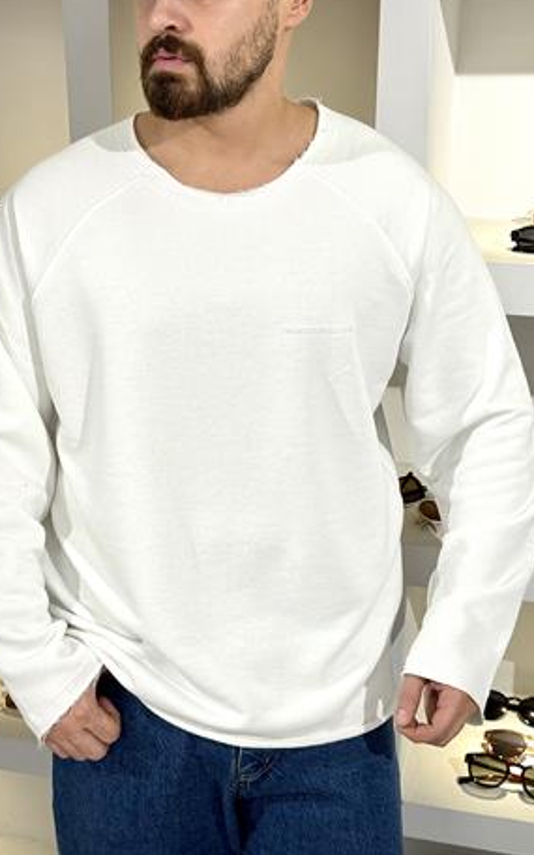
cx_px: 240
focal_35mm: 52
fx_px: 1211
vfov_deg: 38.9
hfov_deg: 24.9
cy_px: 424
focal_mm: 6.76
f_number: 1.78
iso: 50
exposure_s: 1/100
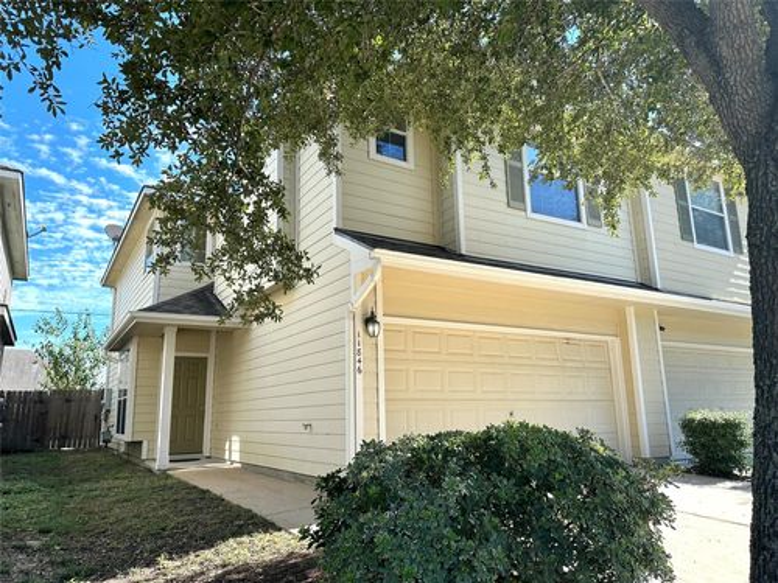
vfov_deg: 56.8
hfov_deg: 71.6
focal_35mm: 24
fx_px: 539
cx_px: 389
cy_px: 292
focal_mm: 6.86
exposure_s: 1/1751
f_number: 1.78
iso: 80
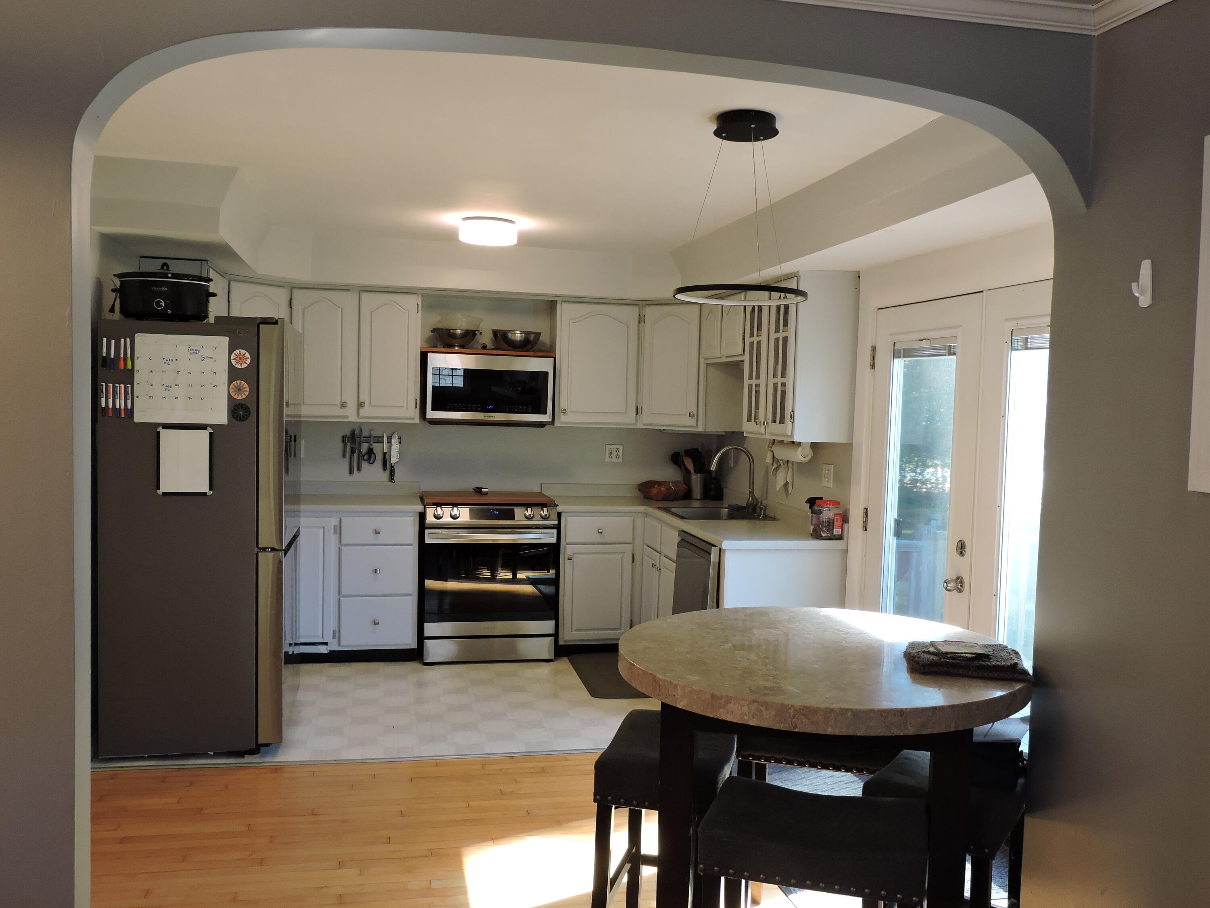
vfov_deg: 46.8
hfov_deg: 60.0
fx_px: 1049
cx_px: 605
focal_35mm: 30
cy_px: 454
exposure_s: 1/30
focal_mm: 5.4
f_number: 3.1
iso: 200
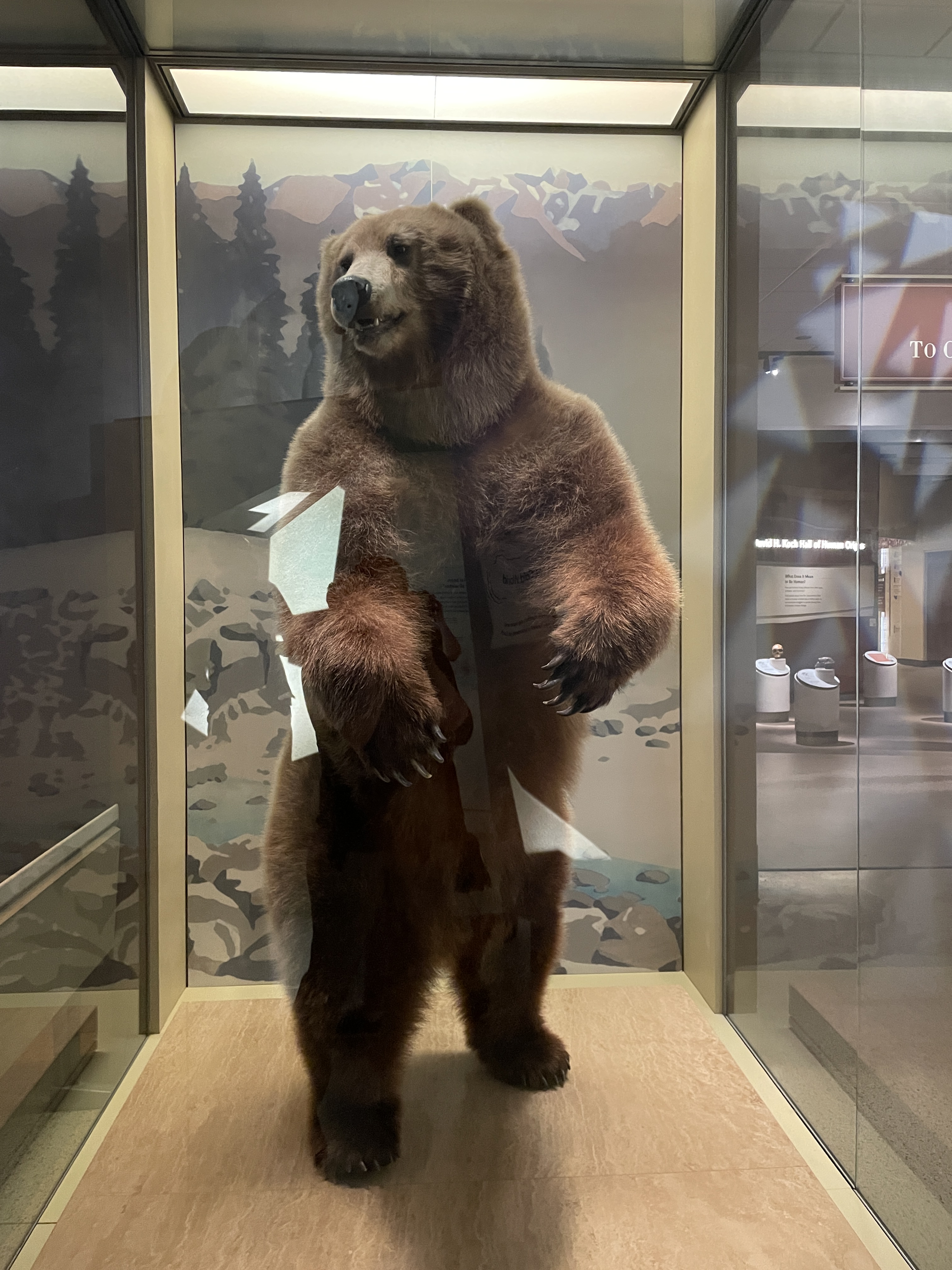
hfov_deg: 53.1
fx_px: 953
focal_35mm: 26
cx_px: 476
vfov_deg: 67.3
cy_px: 635
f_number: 1.6
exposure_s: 1/39
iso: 640
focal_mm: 4.2
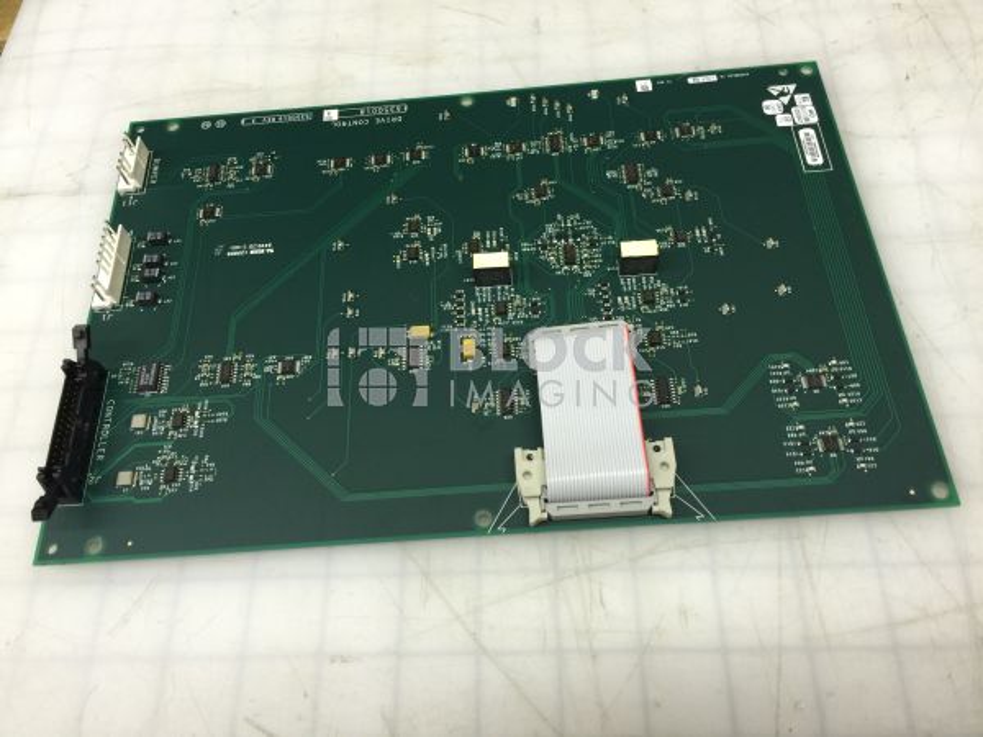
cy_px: 368
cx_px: 492
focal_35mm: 29
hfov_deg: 61.7
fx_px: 824
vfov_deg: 48.2
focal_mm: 4.15
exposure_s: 1/15
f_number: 2.2
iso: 40
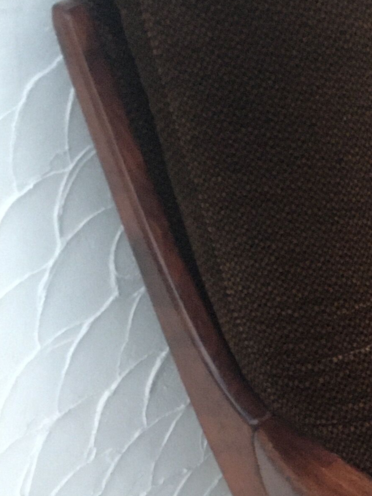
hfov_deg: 14.1
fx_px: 1418
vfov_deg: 19.1
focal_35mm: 99
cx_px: 530
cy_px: 528
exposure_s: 1/25
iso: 200
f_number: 2.2
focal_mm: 4.15
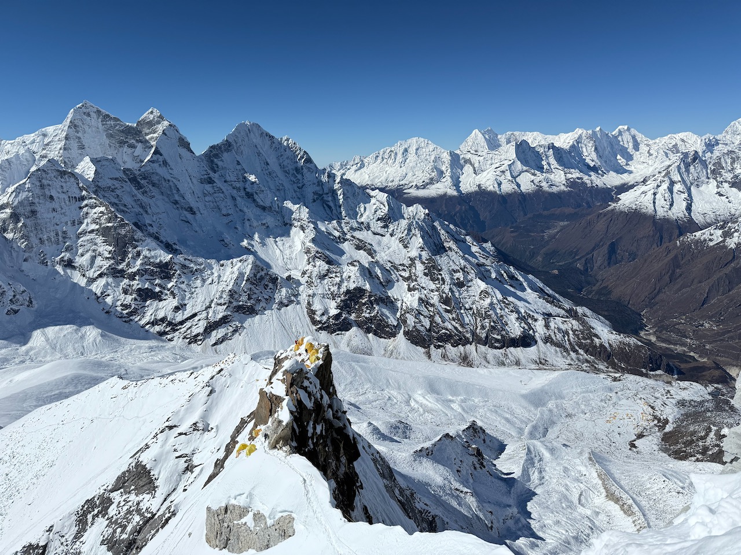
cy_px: 278
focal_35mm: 24
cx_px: 370
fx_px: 514
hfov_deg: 71.6
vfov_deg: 56.8
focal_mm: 6.76
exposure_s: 1/11905
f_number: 1.78
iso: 100
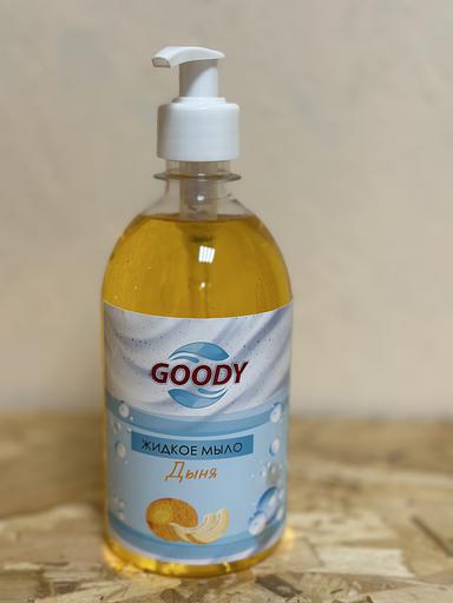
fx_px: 838
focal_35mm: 48
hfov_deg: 30.3
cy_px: 302
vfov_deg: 39.7
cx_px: 226
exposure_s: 1/100
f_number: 1.78
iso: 100
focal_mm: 6.86
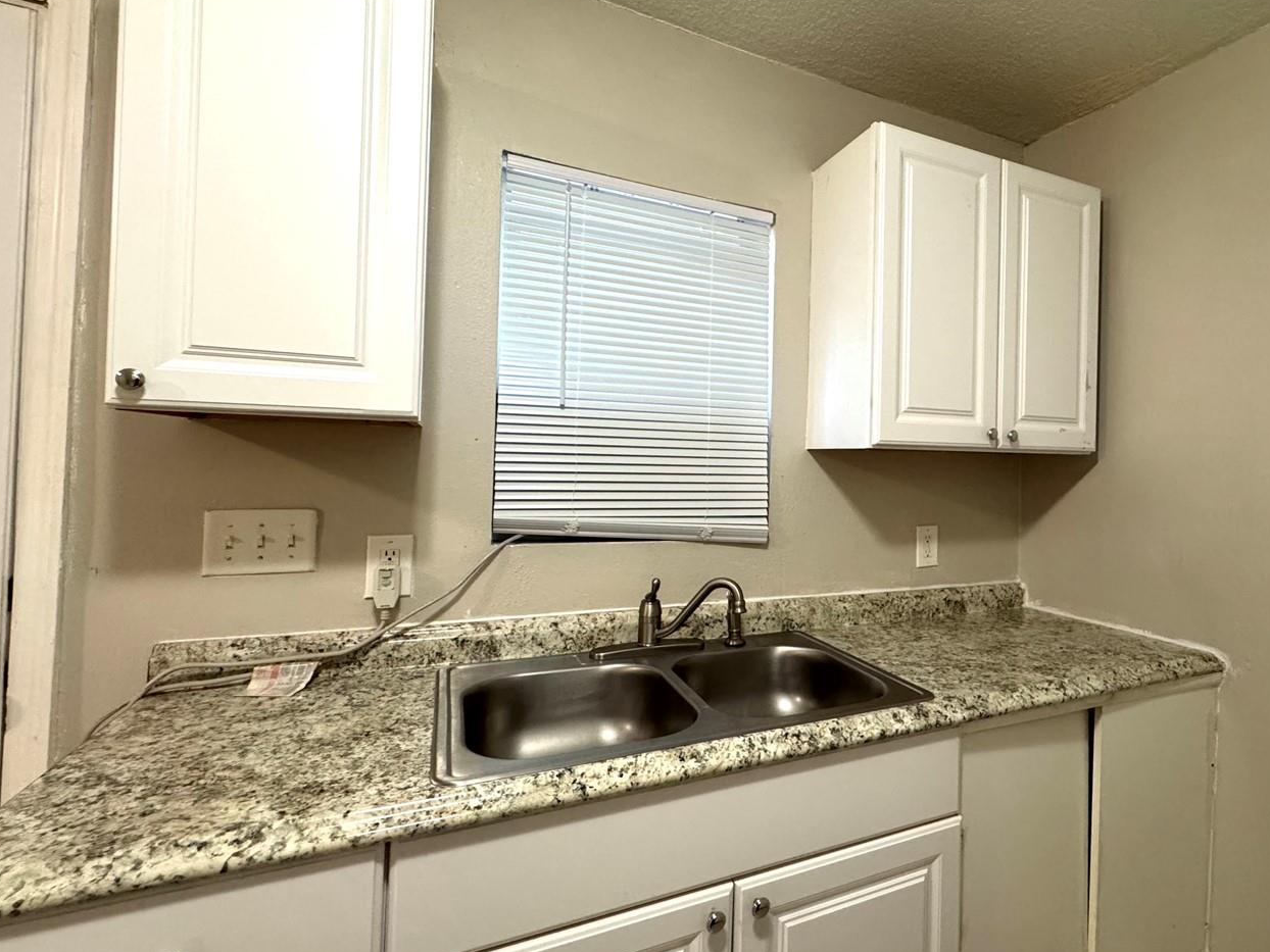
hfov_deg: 86.0
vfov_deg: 71.5
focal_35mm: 18
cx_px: 793
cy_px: 451
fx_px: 660
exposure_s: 1/60
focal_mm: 2.22
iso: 400
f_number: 2.2
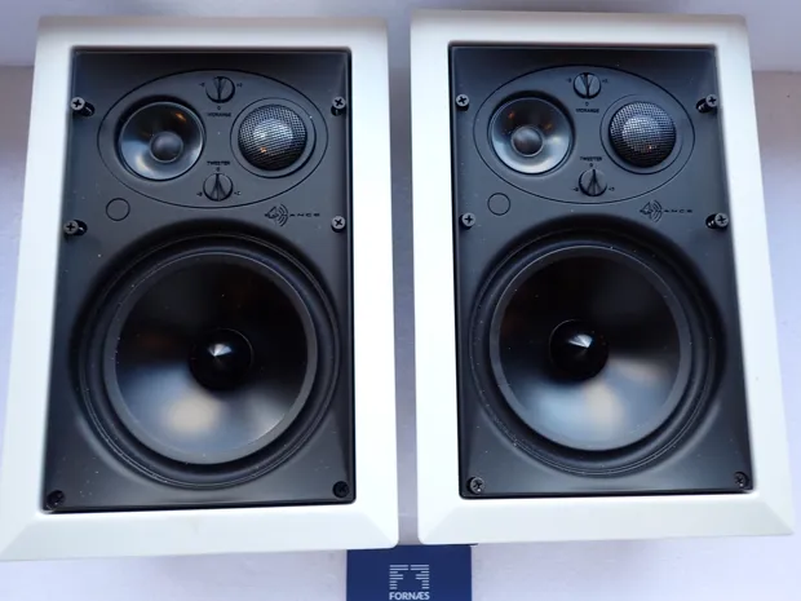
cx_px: 400
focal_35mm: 25
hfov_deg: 69.4
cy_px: 300
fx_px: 578
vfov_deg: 54.9
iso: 125
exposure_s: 1/125
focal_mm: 4.5
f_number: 2
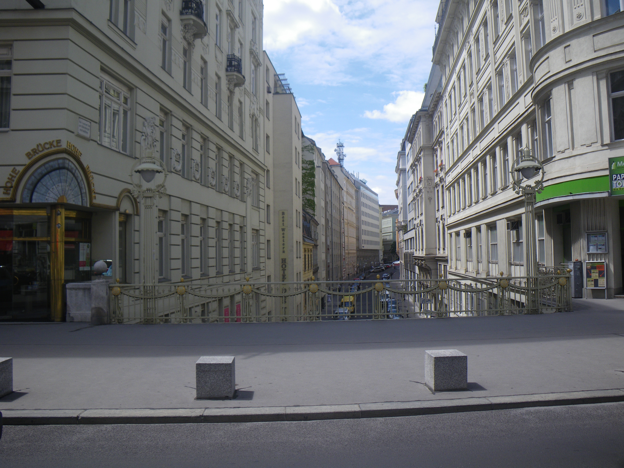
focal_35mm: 28
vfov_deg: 49.7
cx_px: 312
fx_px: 505
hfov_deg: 63.4
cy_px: 234
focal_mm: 5
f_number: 4.2
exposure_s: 1/320
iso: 50
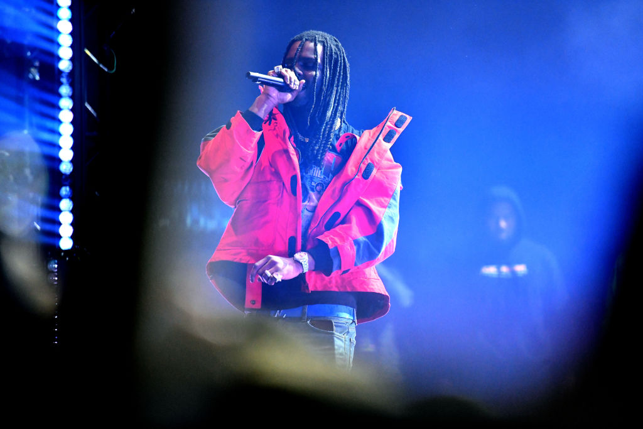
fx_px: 3572
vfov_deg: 6.9
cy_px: 214
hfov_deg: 10.3
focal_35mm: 200
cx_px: 322
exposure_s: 1/1600
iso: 5000
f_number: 4
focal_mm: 200
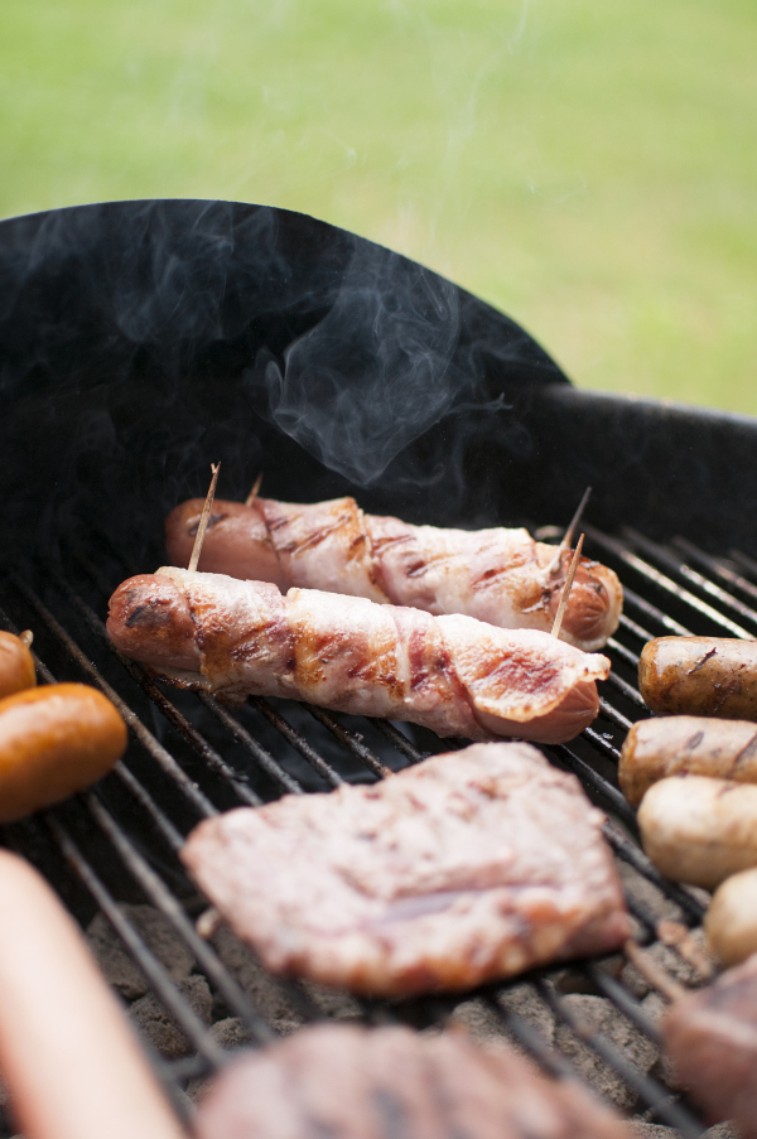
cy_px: 570
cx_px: 378
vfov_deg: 37.9
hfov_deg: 25.7
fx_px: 1660
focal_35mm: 52
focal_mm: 35
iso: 400
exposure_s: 1/1000
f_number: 1.8
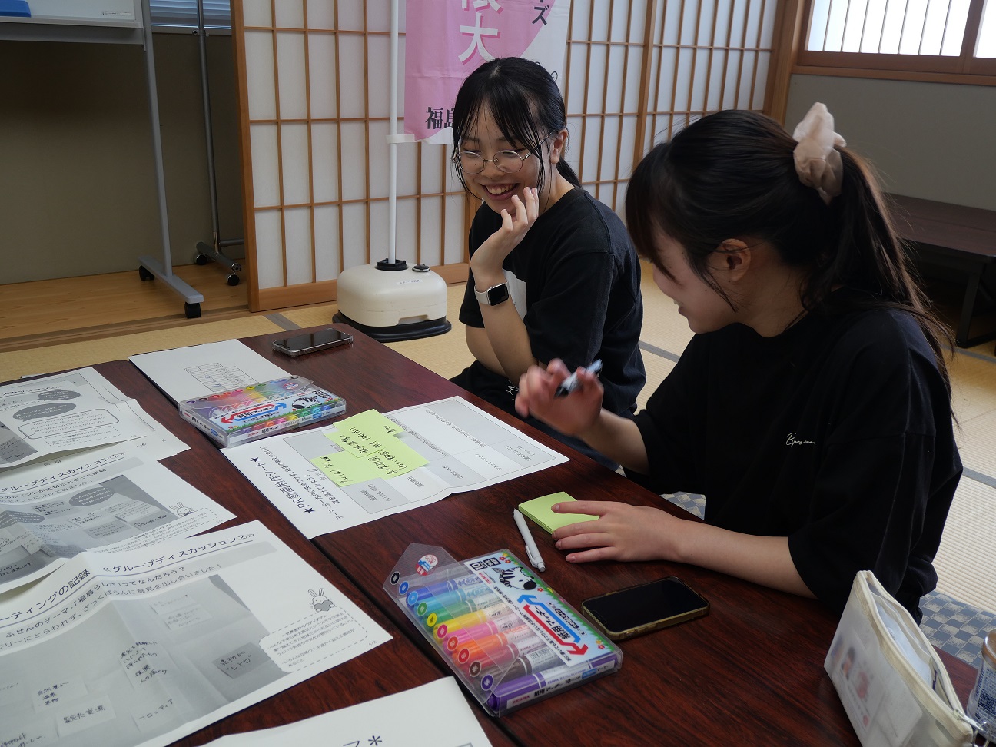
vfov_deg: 46.8
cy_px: 374
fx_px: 863
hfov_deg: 60.0
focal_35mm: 30
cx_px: 498
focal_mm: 15
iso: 320
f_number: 3.8
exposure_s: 1/60
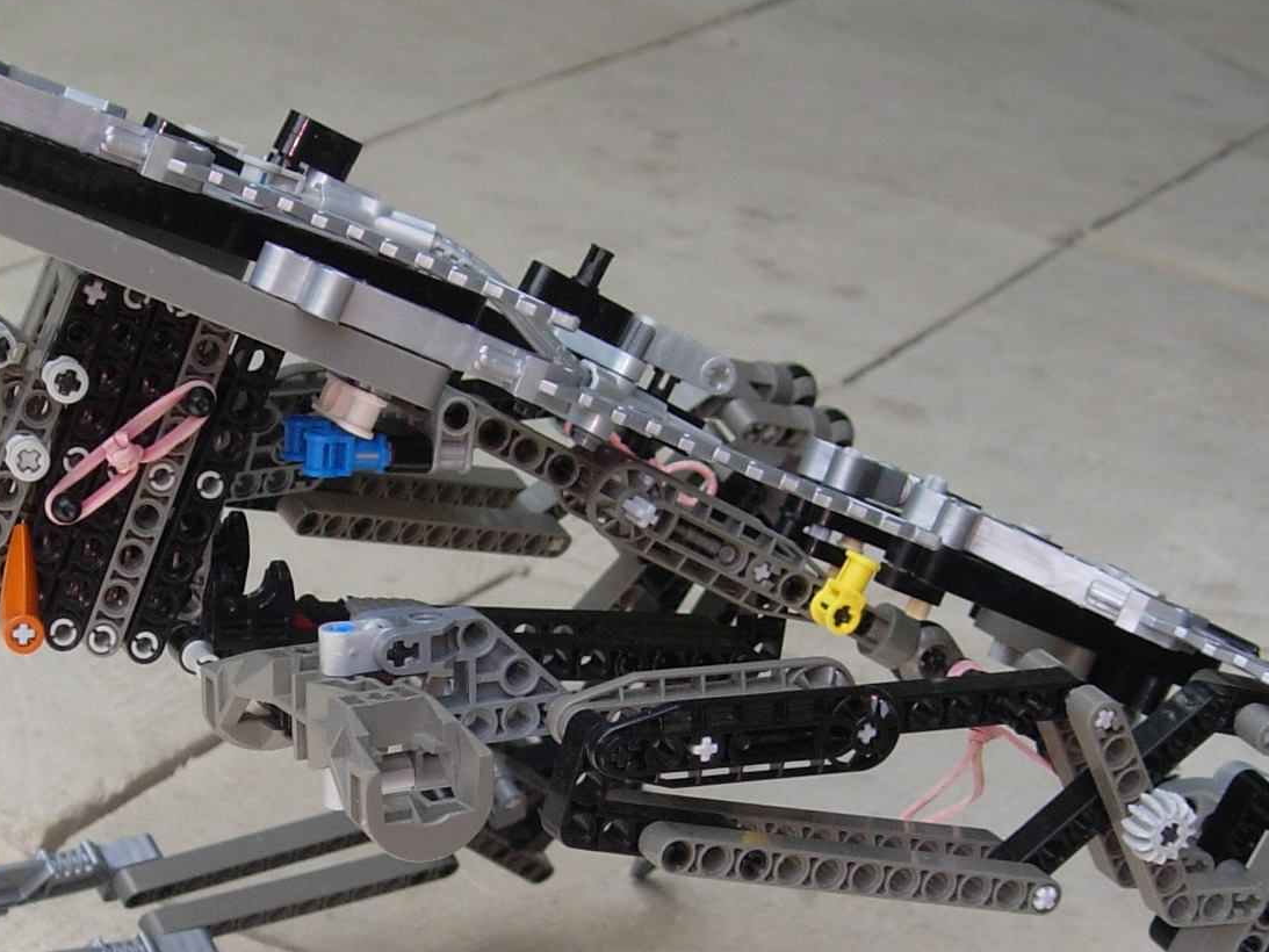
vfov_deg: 13.9
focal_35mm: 106
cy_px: 809
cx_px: 322
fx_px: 3886
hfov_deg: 18.4
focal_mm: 10.6
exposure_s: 1/108
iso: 79
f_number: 3.2
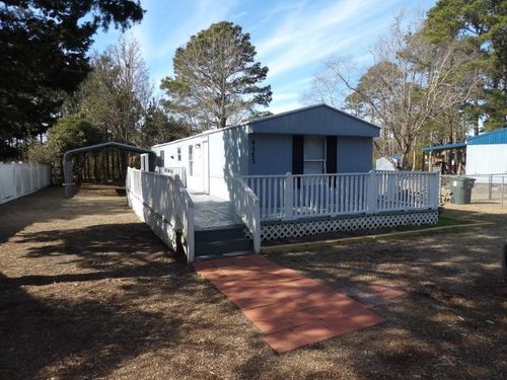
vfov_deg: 56.8
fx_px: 352
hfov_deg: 71.6
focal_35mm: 24
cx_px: 254
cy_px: 190
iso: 100
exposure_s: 1/528
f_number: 3.2
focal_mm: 4.3
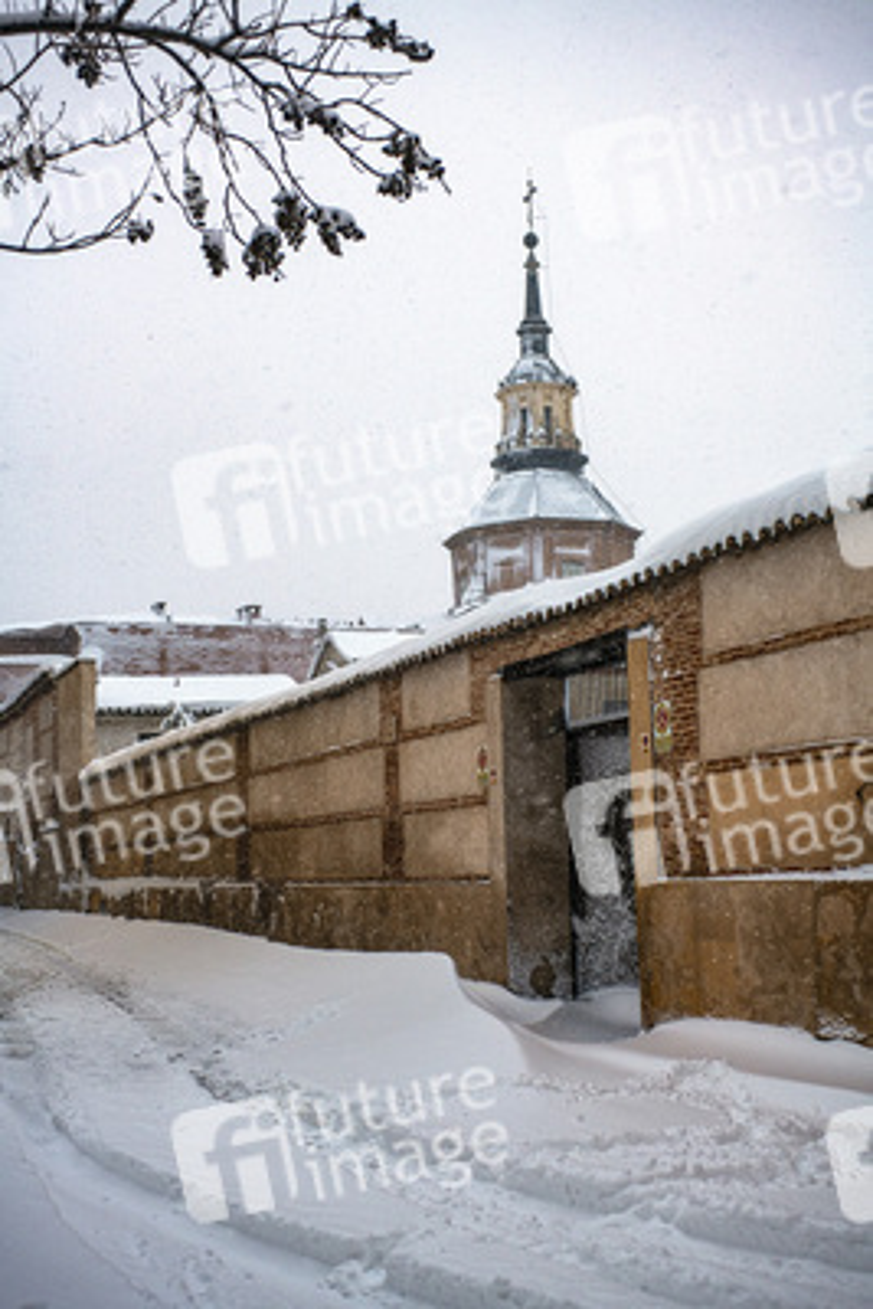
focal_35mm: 48
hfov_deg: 28.1
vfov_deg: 41.1
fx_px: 1744
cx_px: 436
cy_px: 654
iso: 800
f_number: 4.5
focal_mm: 48
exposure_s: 1/250
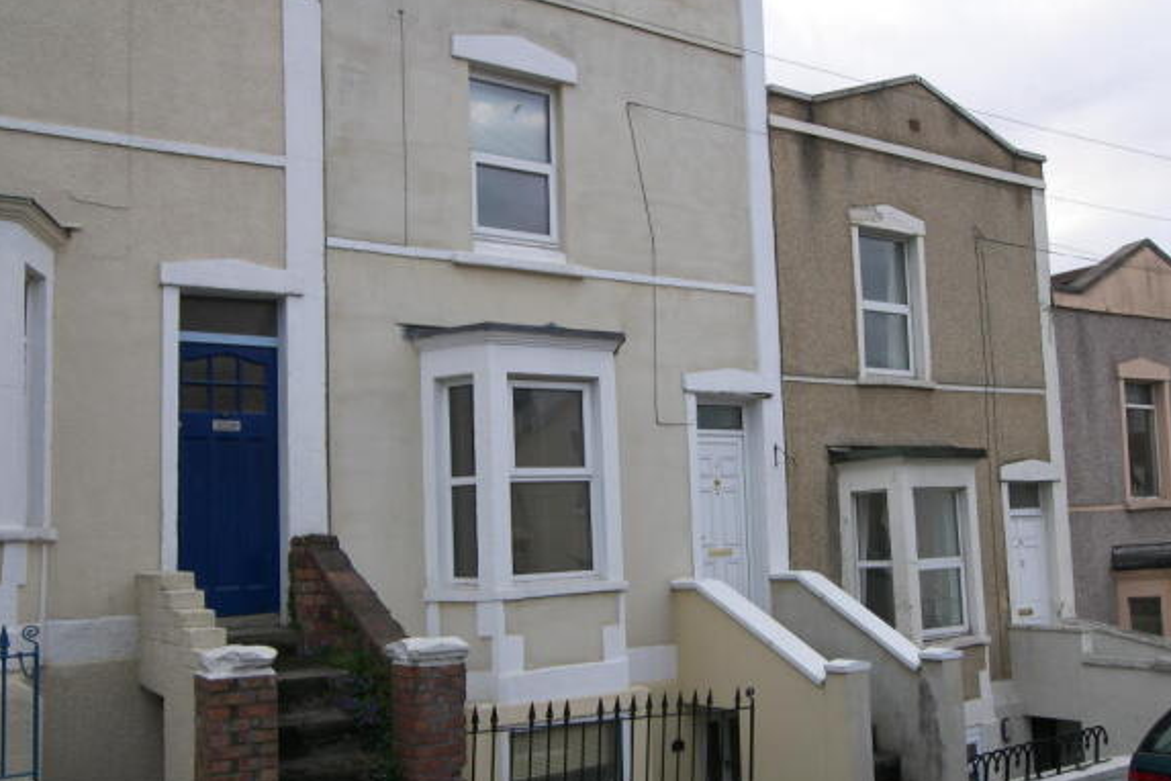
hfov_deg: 51.9
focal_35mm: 37
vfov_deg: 35.9
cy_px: 422
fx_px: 1203
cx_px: 590
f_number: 3.2
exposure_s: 1/80
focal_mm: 7.3
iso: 50
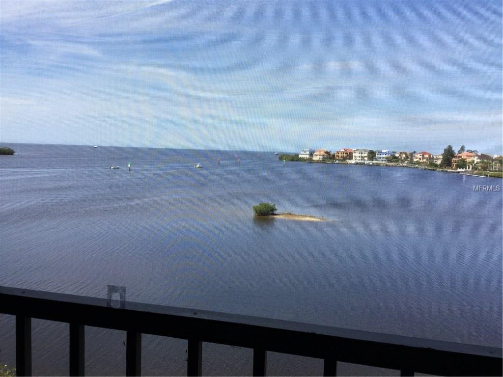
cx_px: 252
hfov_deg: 58.4
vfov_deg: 45.4
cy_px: 188
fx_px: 450
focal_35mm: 31
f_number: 2.4
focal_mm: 3.3
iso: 25
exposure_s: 1/747
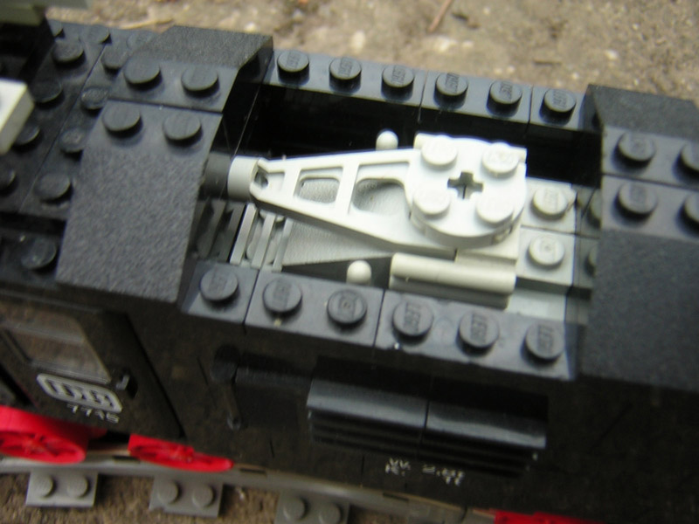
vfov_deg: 39.7
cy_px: 262
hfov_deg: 51.4
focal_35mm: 36
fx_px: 727
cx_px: 350
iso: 100
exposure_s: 1/6.3
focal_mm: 4.7
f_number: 2.6
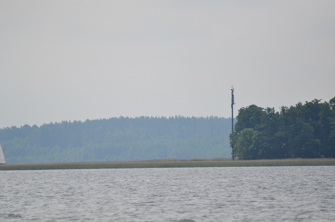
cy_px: 111
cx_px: 168
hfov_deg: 4.6
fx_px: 4178
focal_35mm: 450
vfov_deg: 3.0
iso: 900
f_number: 5.6
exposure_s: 1/8000
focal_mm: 300
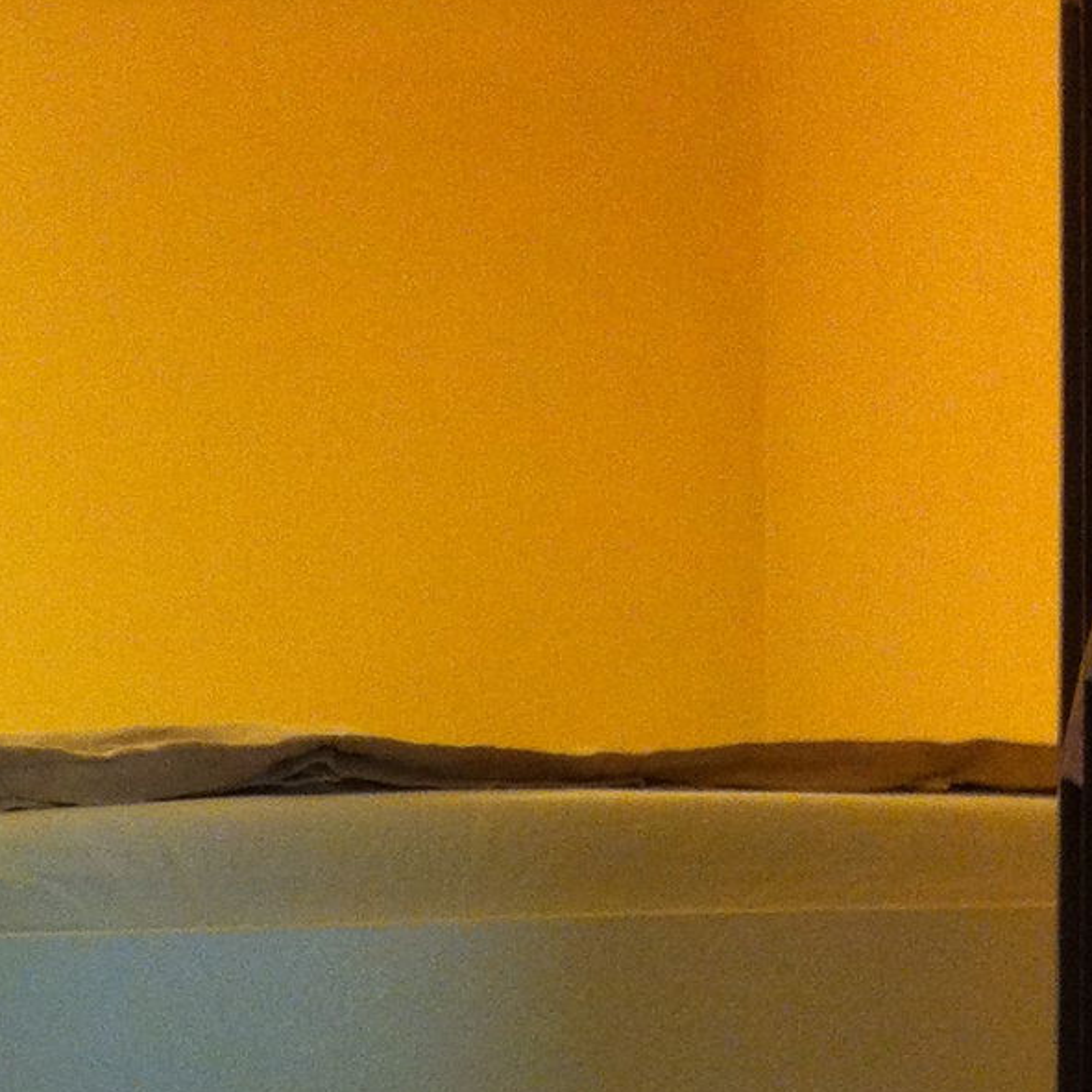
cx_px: -44
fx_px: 3997
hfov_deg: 15.2
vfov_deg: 14.6
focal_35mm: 112
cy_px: 1587
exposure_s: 1/15
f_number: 2.8
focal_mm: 3.85
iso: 200
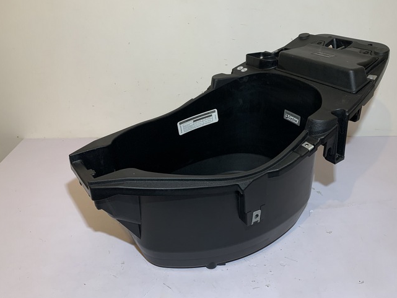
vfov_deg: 45.4
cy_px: 137
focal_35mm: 31
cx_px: 223
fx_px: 356
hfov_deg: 58.2
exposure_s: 1/86
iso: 100
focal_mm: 4.25
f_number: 1.8
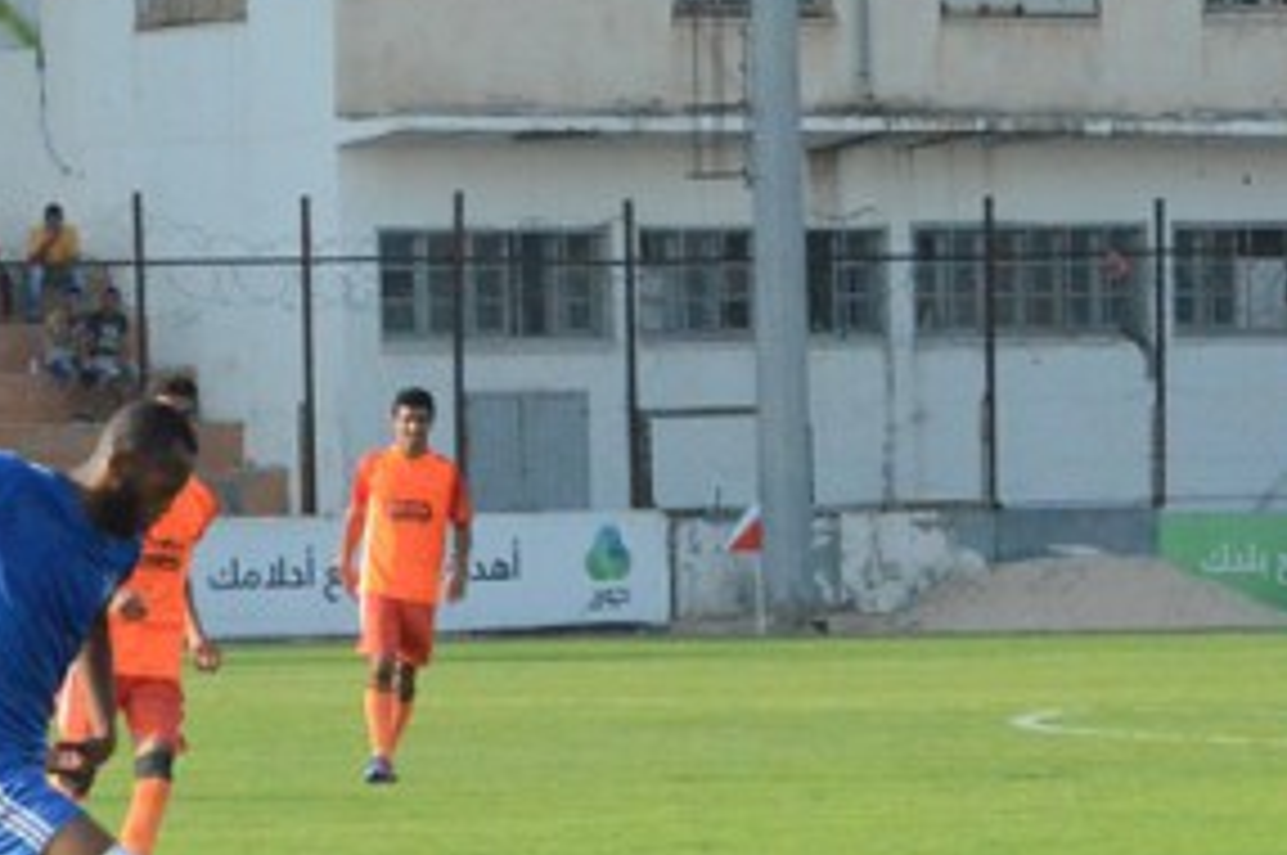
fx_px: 9815
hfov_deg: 7.5
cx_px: 171
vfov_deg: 5.0
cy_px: 605
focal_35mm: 275
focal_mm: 105
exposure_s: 1/3200
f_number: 14
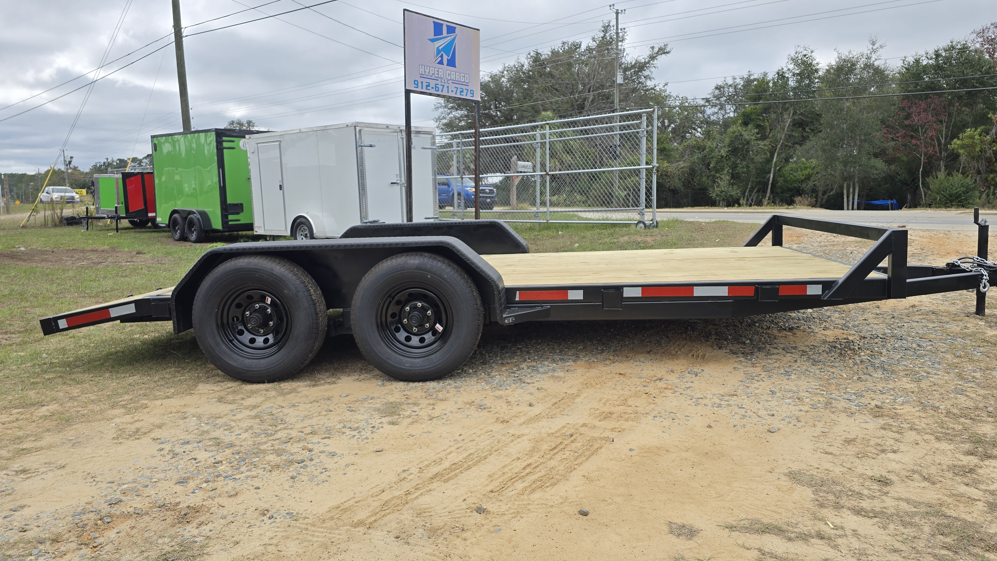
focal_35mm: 26
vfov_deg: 44.4
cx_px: 507
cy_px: 284
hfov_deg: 71.9
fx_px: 687
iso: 12
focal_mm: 6.3
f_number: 1.7
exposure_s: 1/541
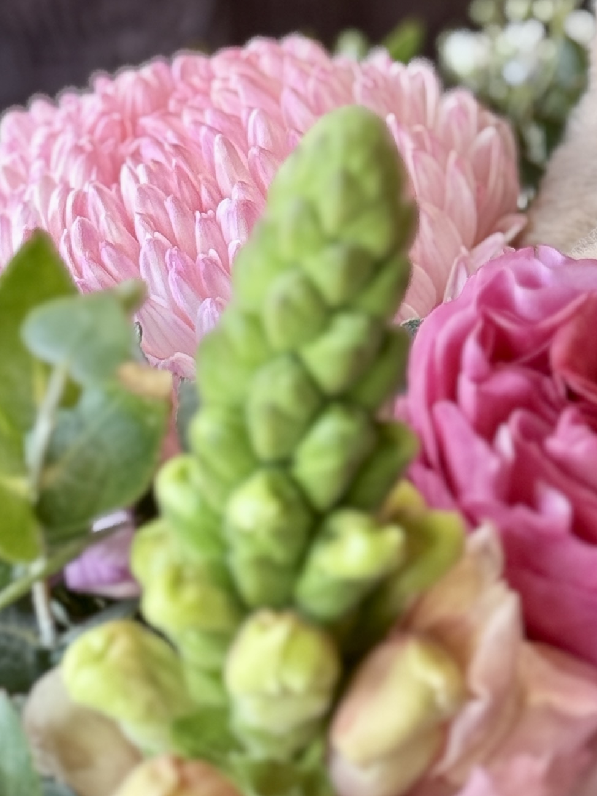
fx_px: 3427
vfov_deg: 13.2
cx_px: 672
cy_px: 336
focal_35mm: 149
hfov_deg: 9.8
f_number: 1.78
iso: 80
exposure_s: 1/100
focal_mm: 6.76
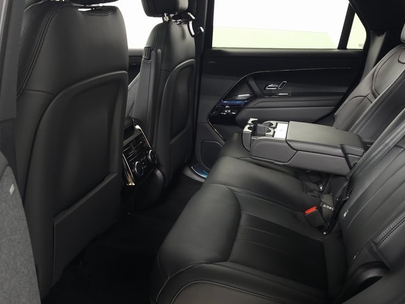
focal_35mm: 36
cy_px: 148
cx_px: 256
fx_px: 421
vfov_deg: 39.7
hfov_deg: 50.7
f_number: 1.7
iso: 320
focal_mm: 6.3
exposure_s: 1/60
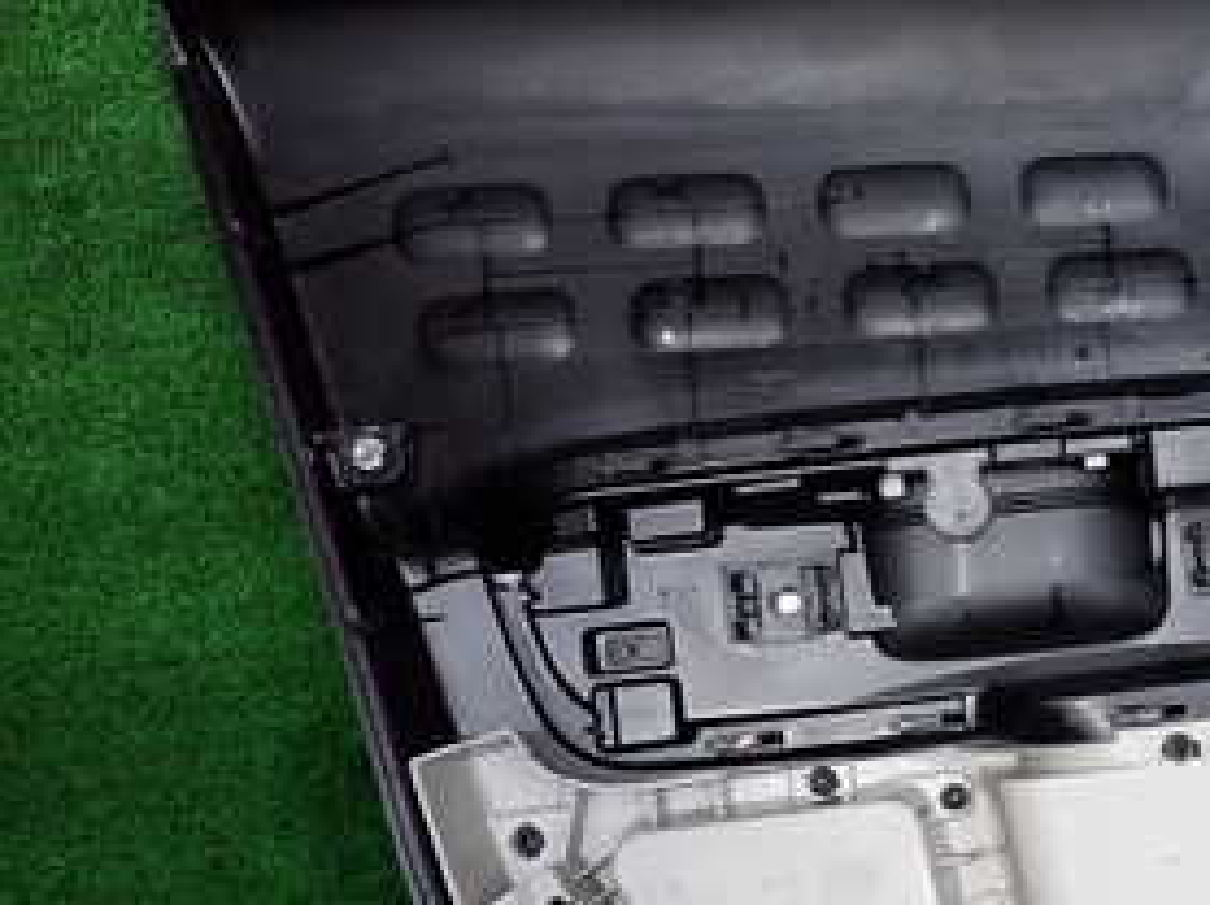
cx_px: 1301
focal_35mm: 54
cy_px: 561
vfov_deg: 26.9
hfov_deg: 31.8
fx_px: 1886
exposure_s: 1/125
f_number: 2.8
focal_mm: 4.5
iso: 100
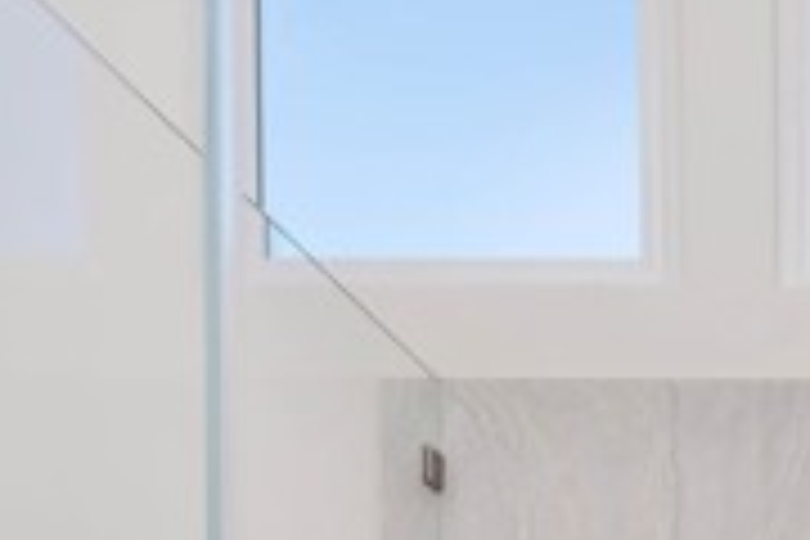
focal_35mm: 64
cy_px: 796
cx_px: 896
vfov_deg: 18.8
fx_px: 1440
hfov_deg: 28.5
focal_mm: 18
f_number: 7.1
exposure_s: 1/250
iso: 250
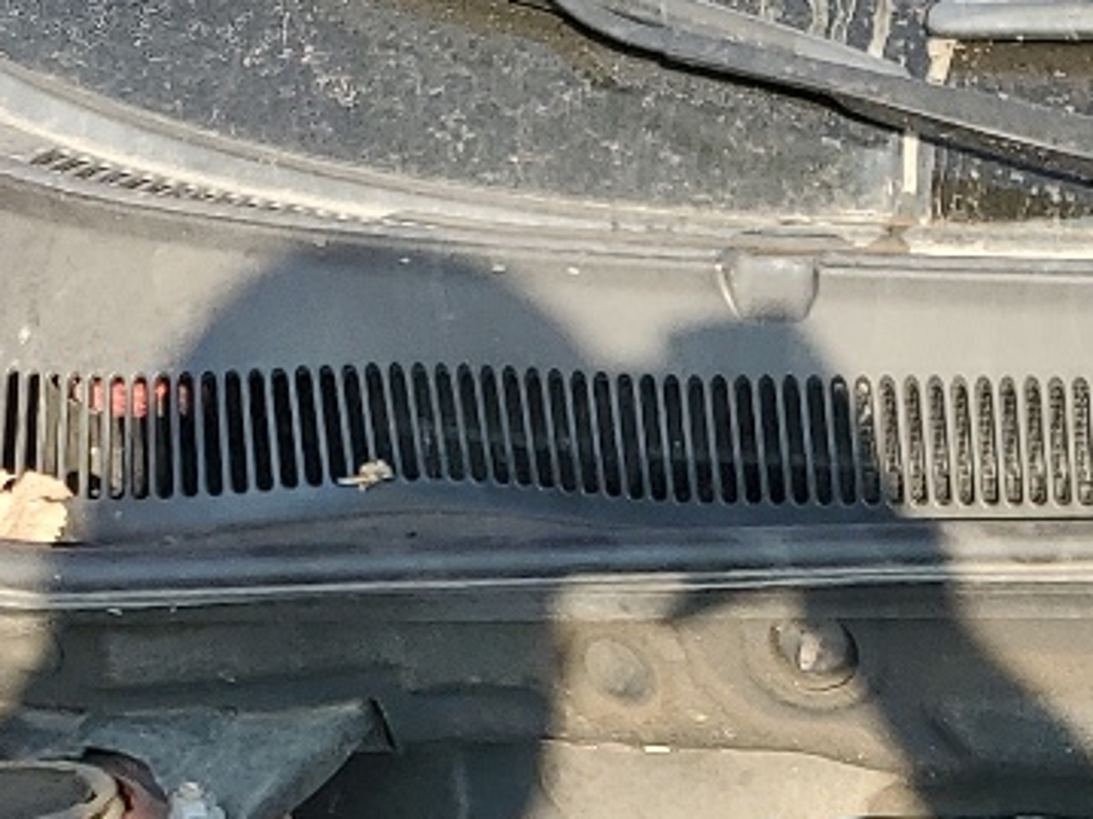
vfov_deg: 11.3
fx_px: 3661
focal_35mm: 116
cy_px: 1732
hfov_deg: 15.5
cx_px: 1693
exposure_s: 1/625
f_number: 1.5
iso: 50
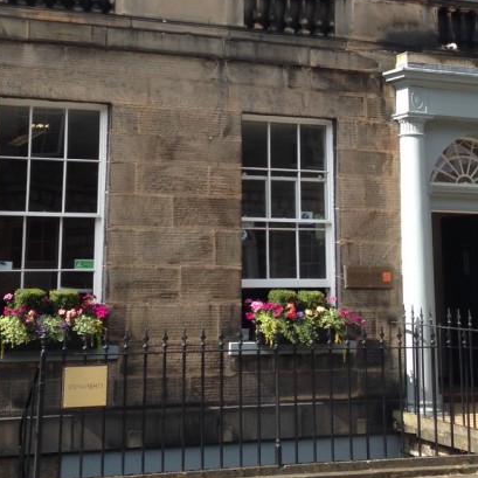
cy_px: 41
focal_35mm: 73
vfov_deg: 23.0
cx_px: 217
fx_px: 1140
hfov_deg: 23.7
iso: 50
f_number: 2.4
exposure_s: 1/695
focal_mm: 4.12
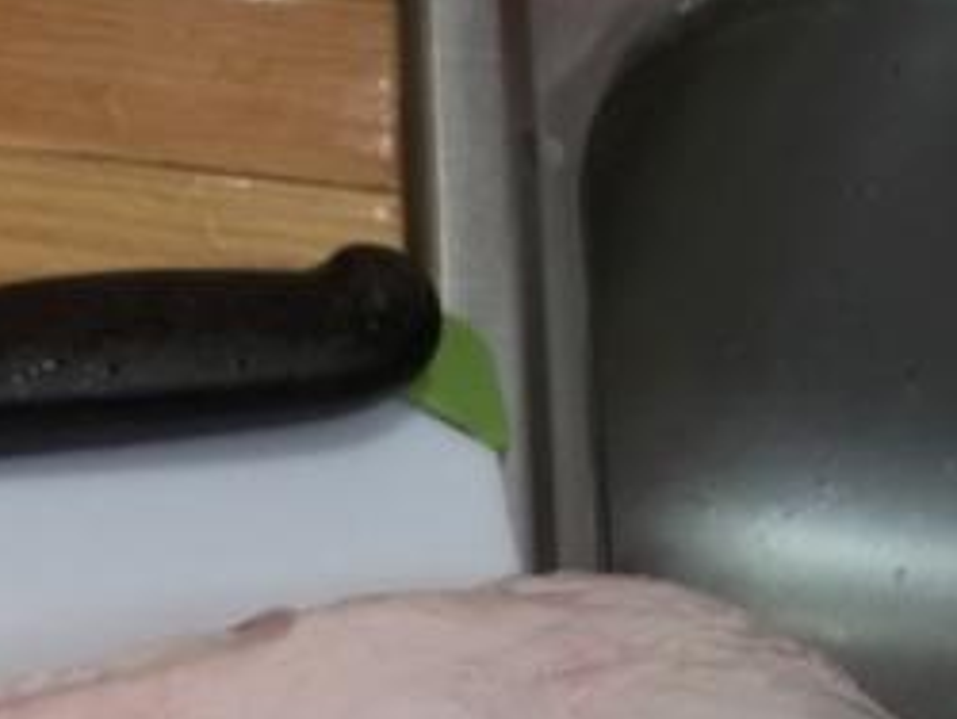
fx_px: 3182
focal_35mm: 115
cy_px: 1008
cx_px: -624
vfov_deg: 12.4
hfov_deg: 15.3
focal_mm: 5.7
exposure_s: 1/30
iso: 86
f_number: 2.9
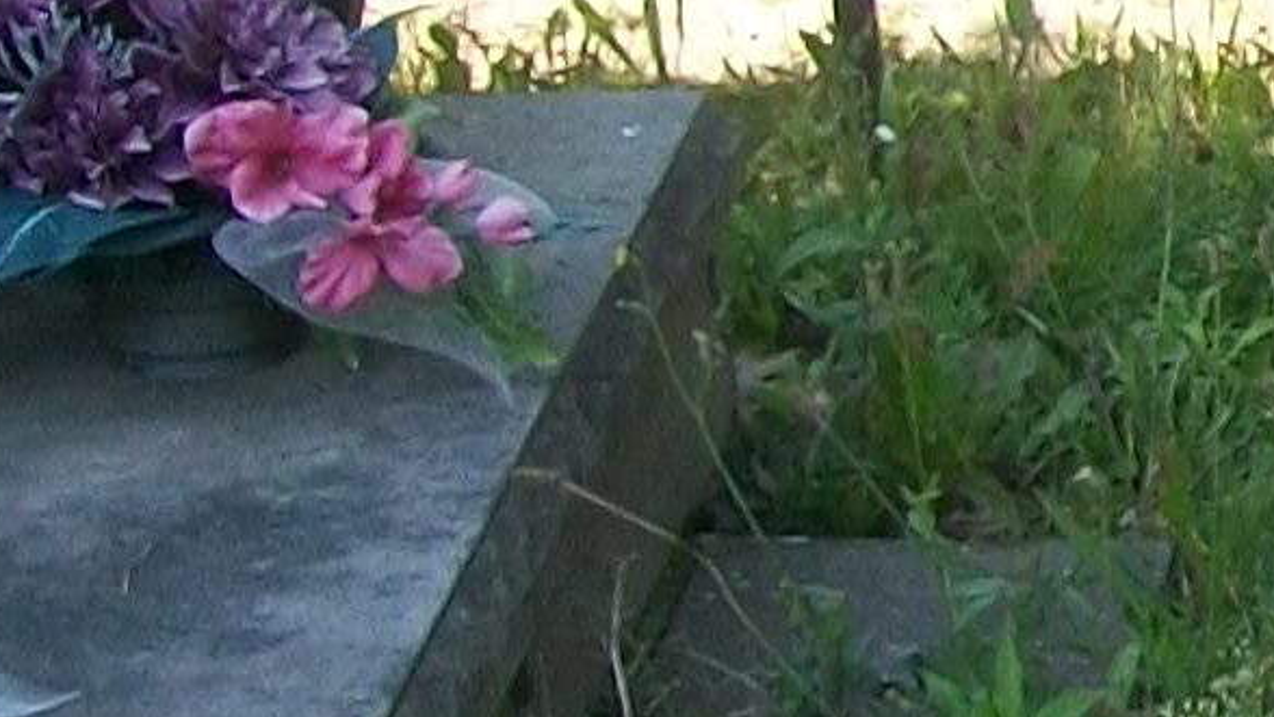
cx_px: 2672
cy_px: 110
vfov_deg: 7.0
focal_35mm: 173
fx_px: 5845
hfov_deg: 11.1
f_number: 2.7
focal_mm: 6
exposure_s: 1/250
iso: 80
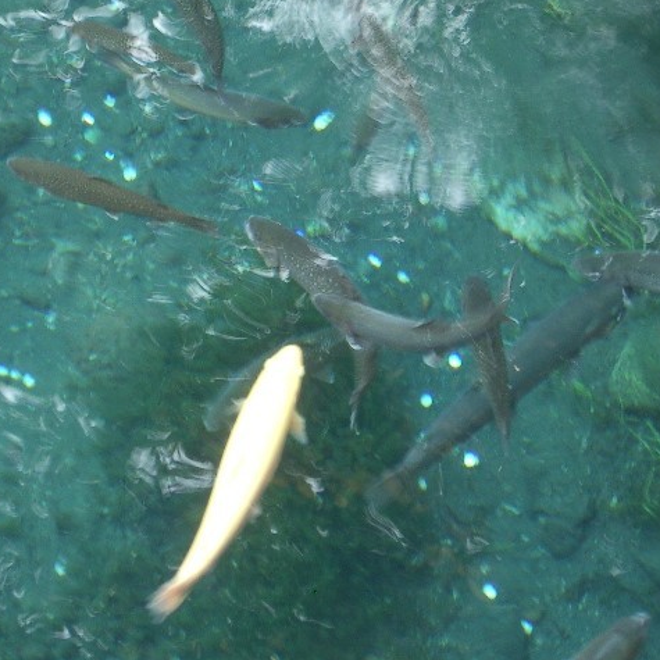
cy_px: 328
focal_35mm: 125
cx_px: 272
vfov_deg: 14.0
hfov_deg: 13.9
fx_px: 2696
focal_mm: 17.4
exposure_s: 1/20
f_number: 4.8
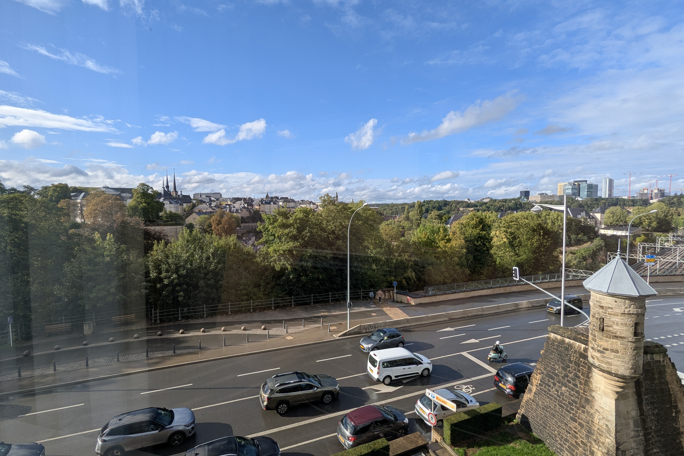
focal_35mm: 17
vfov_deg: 70.4
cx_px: 344
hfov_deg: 93.3
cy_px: 228
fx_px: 323
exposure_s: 1/684
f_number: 2.2
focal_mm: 2.35
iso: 49
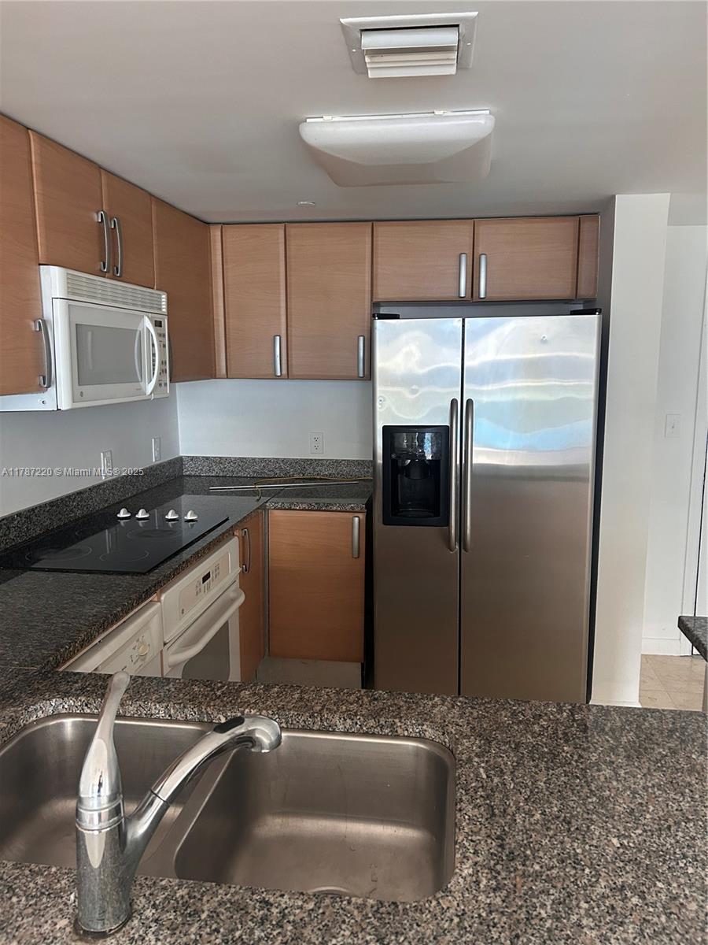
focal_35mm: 26
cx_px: 354
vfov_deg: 67.3
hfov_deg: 53.1
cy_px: 472
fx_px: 709
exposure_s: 1/60
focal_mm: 5.7
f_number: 1.5
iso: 320
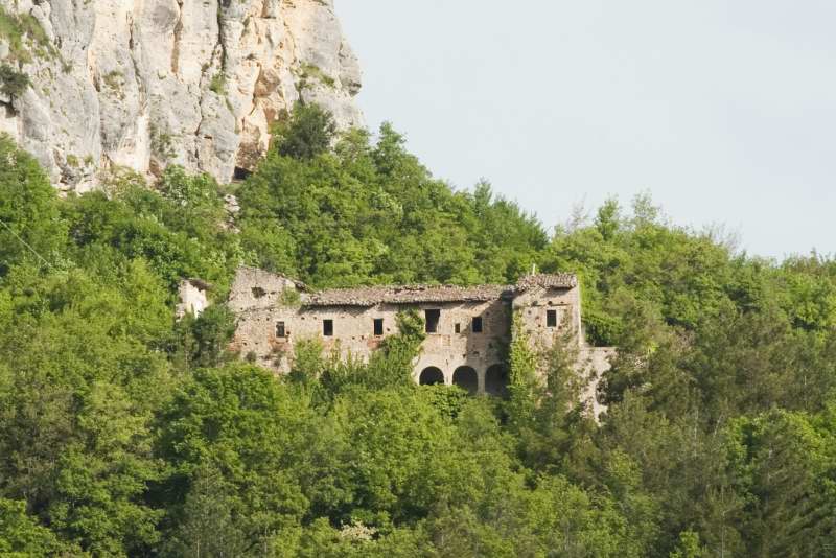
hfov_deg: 10.3
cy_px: 279
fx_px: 4646
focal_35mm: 200
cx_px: 418
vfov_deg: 6.9
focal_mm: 200
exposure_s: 1/320
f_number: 18
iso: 800
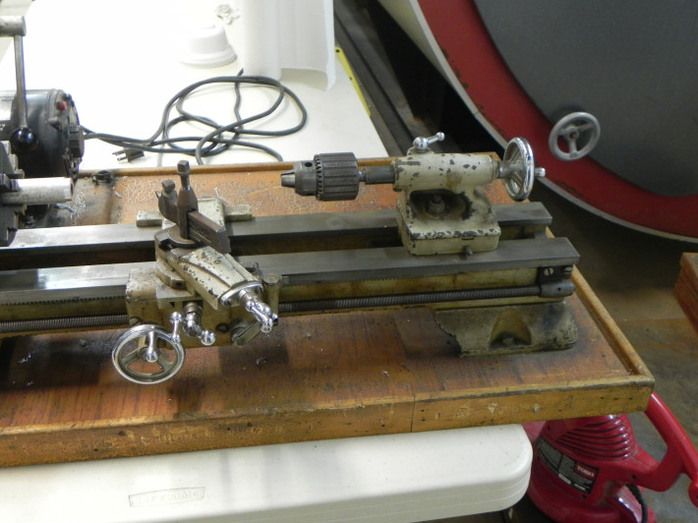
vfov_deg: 37.7
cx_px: 342
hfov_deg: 49.0
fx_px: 766
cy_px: 268
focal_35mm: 38
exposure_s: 1/10.7
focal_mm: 6.6
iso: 400
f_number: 3.2
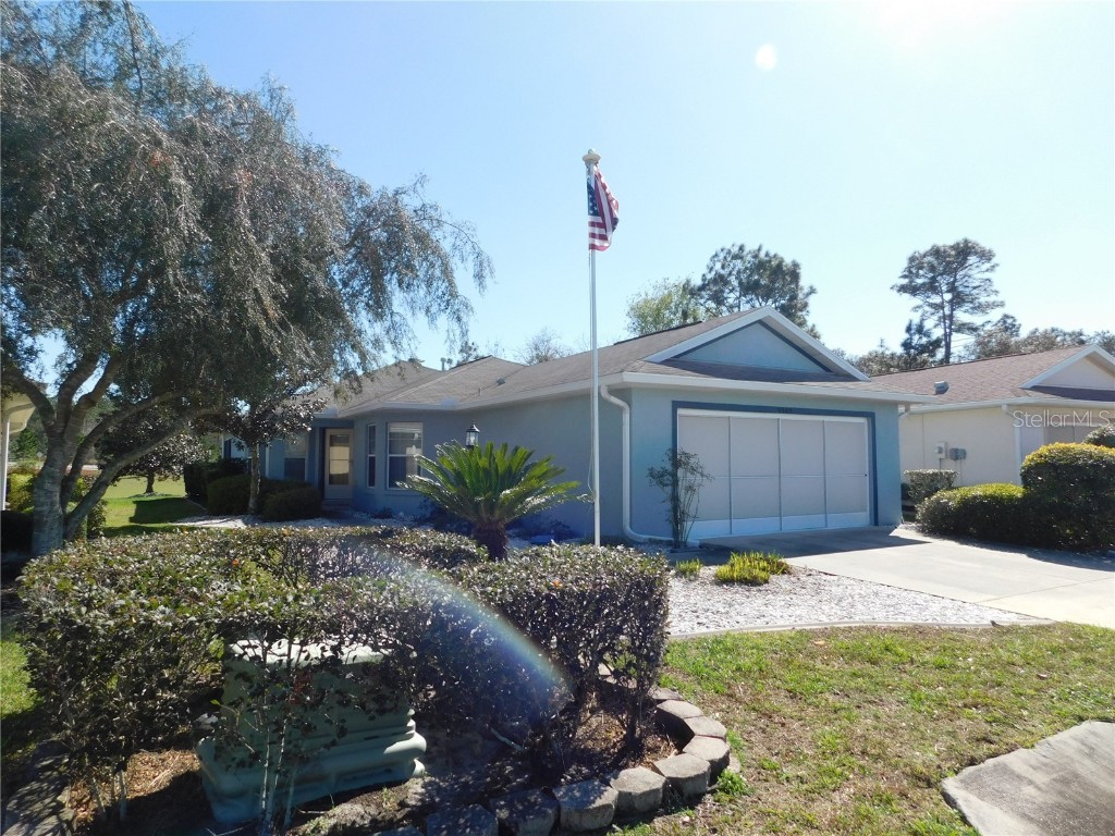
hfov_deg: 73.9
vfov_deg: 58.9
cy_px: 418
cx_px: 558
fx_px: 741
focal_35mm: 23
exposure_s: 1/1250
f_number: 3
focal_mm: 4
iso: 125
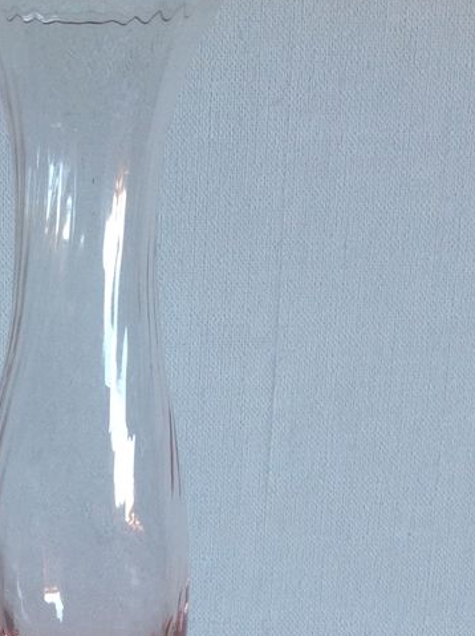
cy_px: 584
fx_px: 1339
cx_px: 78
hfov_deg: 19.9
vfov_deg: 25.8
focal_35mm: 73
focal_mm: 4.28
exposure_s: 1/40
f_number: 2.4
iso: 64
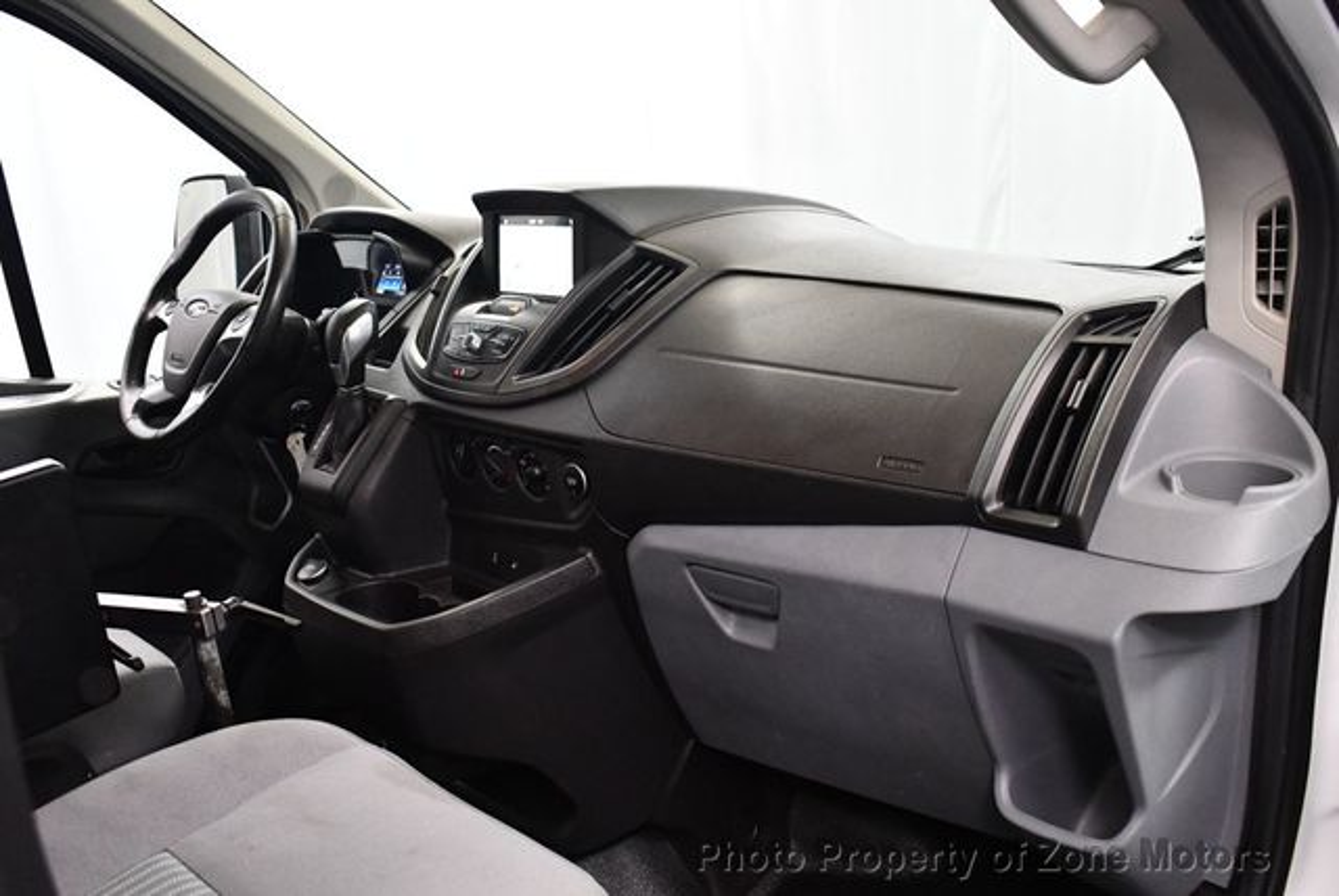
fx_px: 1340
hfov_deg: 53.1
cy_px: 448
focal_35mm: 36
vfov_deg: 36.9
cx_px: 670
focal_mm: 18
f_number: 3.5
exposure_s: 1/125
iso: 3200
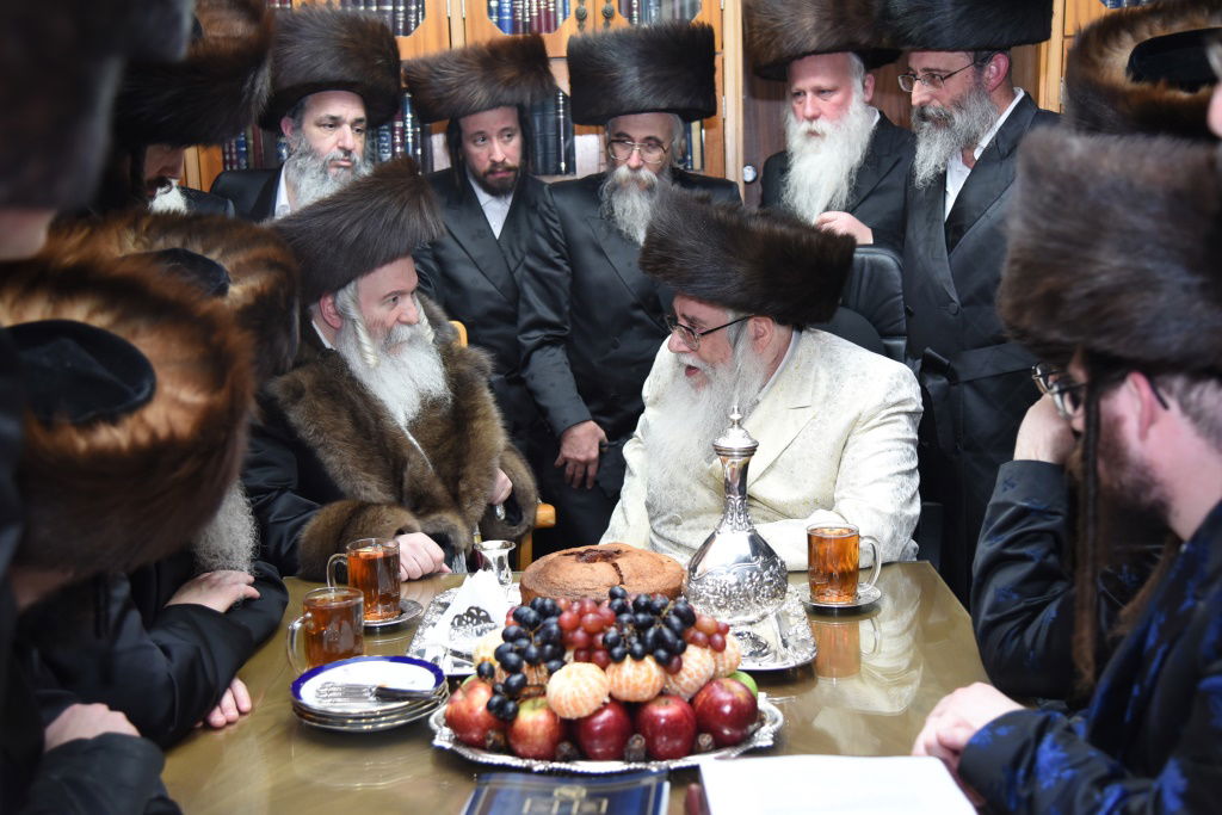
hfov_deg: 44.5
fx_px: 1494
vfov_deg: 30.5
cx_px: 611
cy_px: 408
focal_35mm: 44
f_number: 4
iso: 1250
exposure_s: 1/125
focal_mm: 44
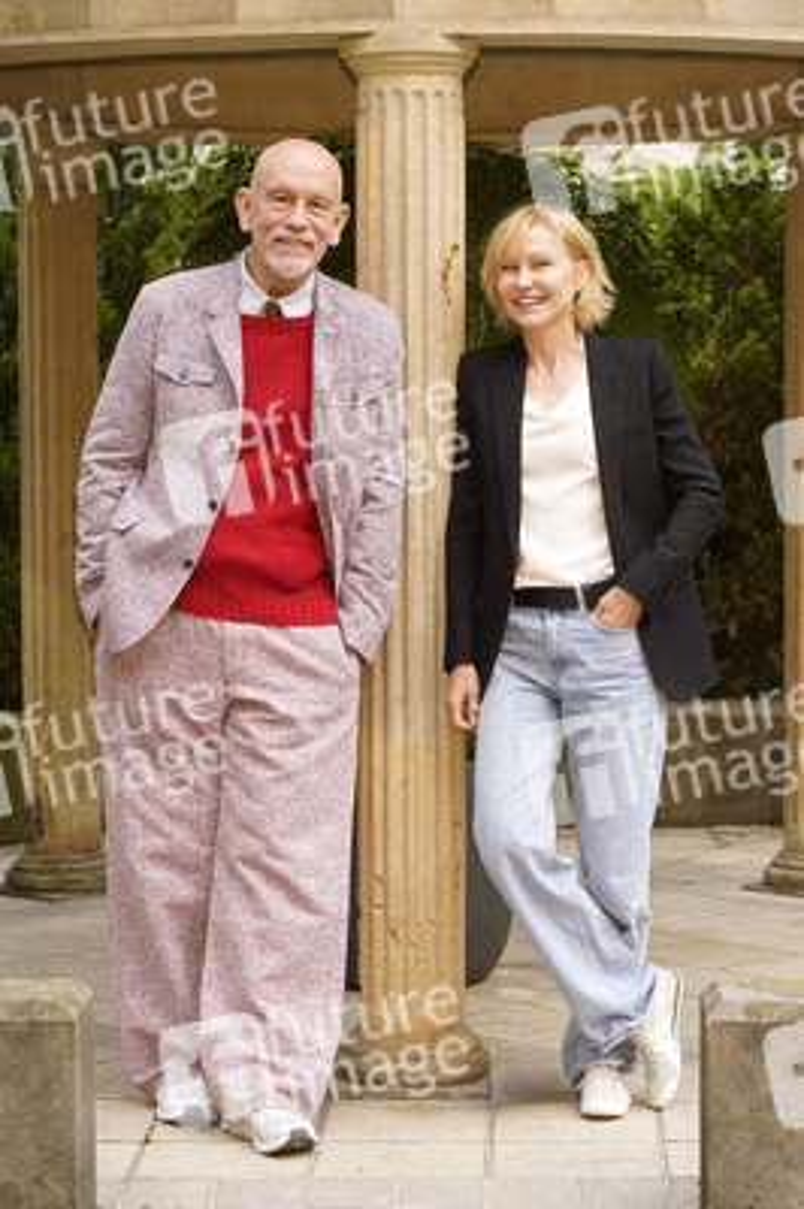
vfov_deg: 23.1
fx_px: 2953
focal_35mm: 88
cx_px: 402
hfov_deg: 15.5
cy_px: 604
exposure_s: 1/160
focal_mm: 88
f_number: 5.6
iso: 100
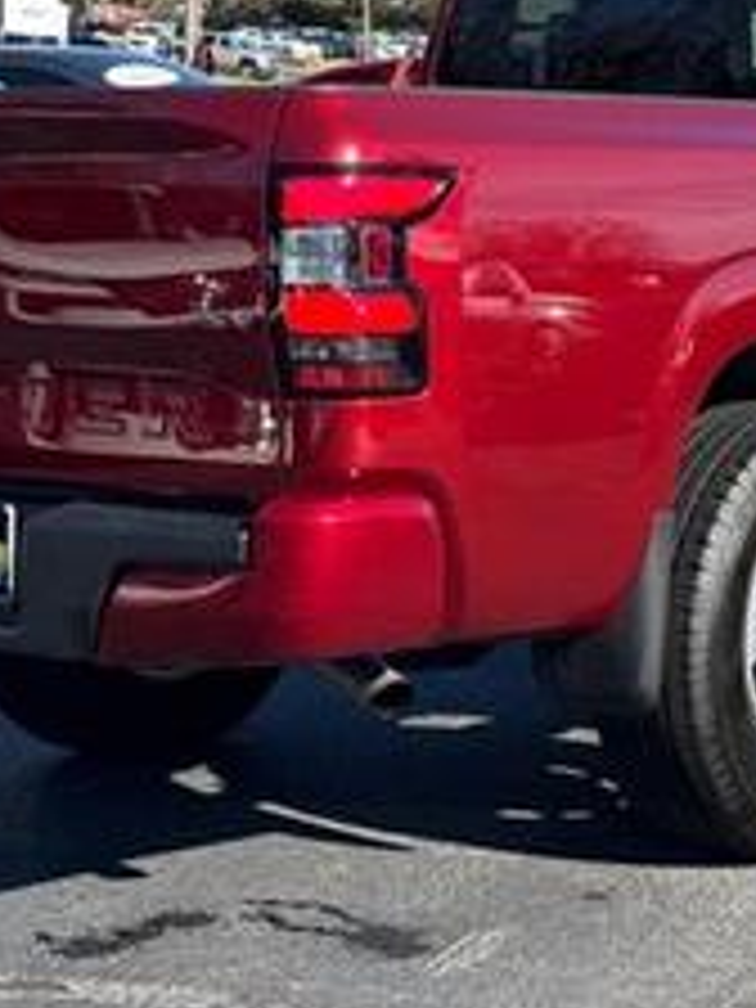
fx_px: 3145
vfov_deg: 18.2
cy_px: 382
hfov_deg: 13.6
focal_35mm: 108
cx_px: 657
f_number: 1.78
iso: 64
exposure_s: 1/2252
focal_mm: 6.76
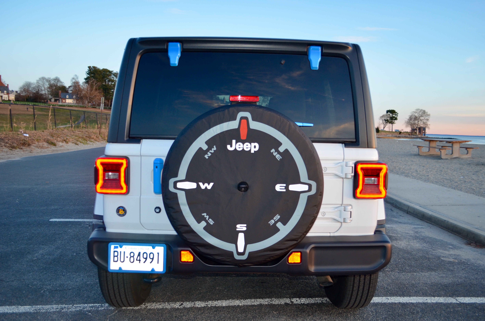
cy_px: 160
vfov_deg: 43.4
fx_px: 403
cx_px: 242
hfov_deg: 62.0
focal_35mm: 30
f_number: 3.8
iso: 400
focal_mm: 20
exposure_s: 1/125
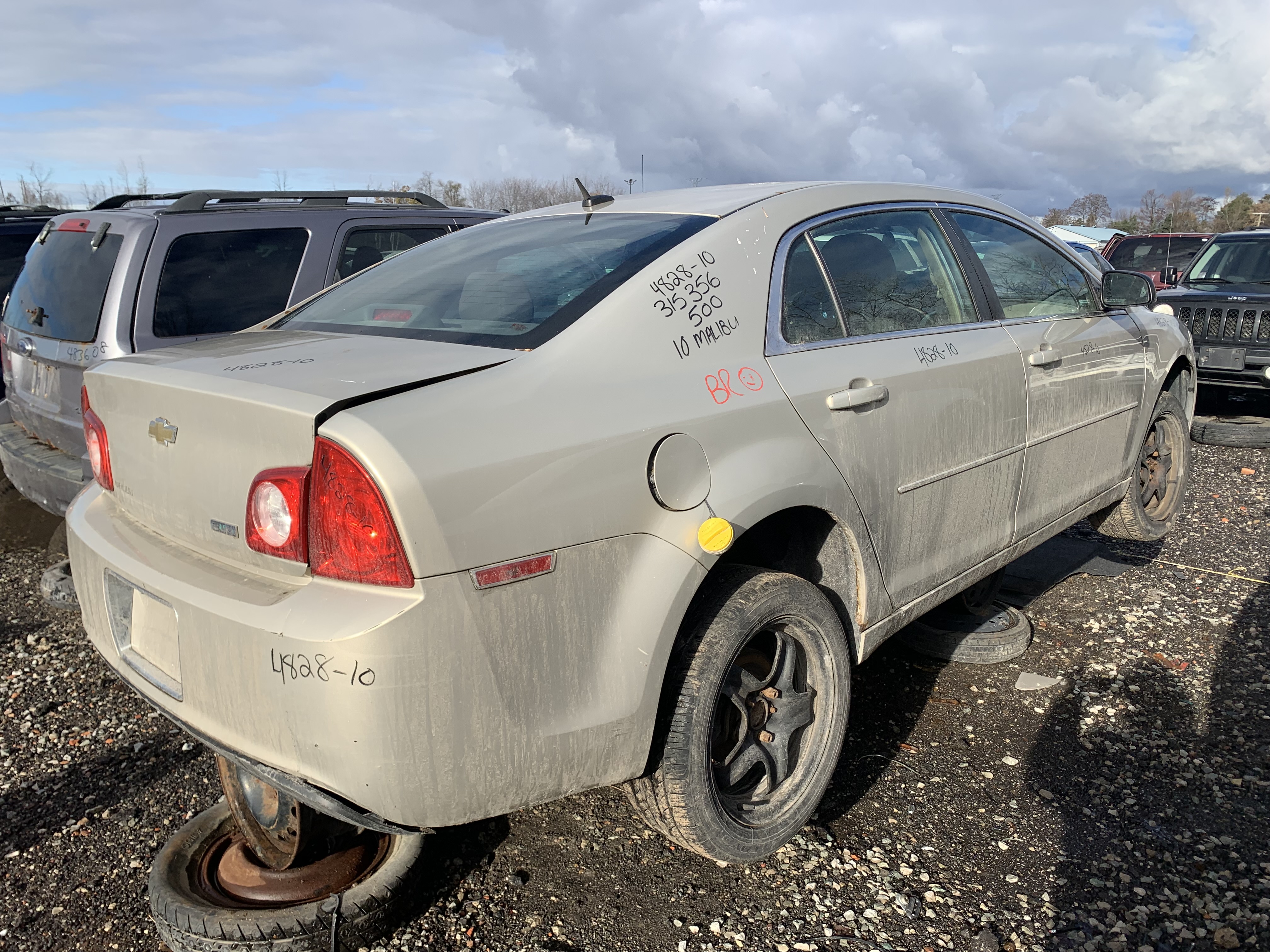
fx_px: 954
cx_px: 635
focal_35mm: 26
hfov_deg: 67.3
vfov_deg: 53.1
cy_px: 476
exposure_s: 1/2114
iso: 25
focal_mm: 4.25
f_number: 1.8
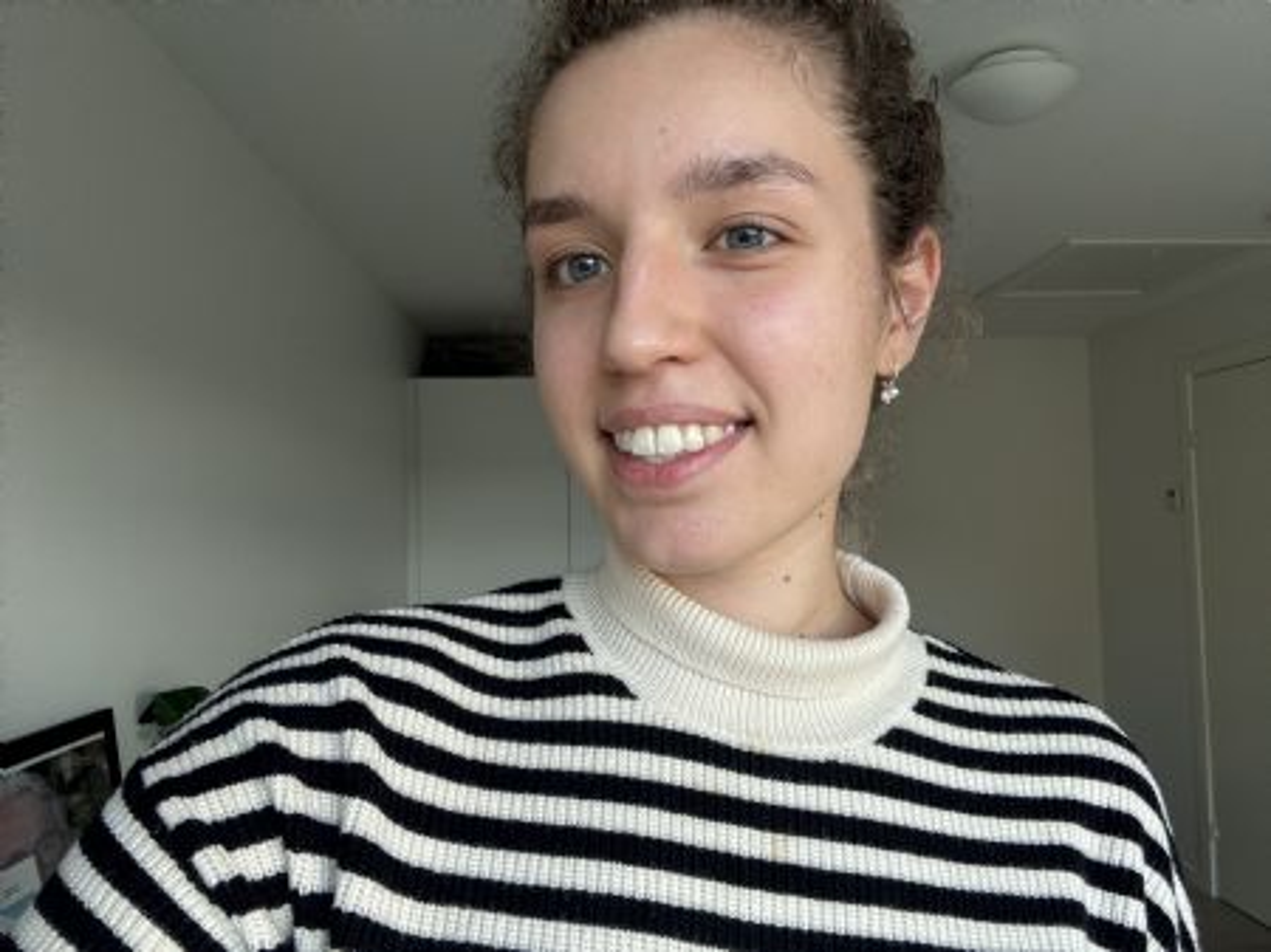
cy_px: 476
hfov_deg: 74.0
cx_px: 636
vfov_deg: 58.8
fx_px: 844
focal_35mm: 23
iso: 80
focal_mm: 2.69
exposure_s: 1/64
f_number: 1.9
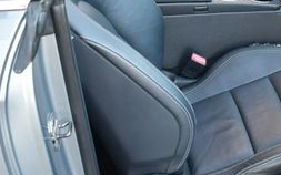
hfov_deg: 21.9
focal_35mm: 93
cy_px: 30
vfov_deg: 14.0
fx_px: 712
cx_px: 240
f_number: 3.5
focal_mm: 18
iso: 800
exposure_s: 1/160
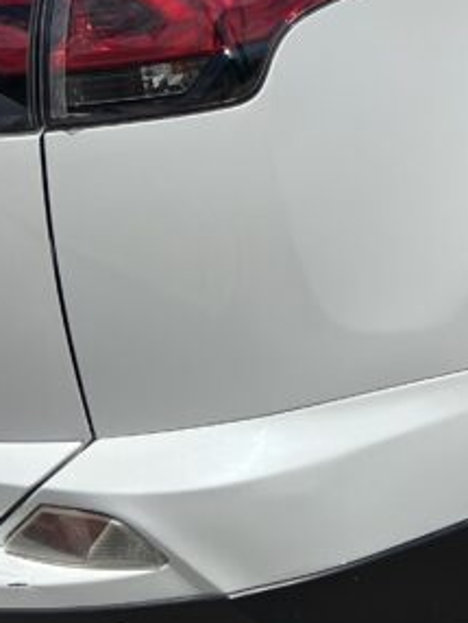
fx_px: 1674
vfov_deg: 20.6
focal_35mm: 93
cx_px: 721
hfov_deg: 14.7
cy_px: 61
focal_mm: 5.7
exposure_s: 1/10309
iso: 50
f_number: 1.5
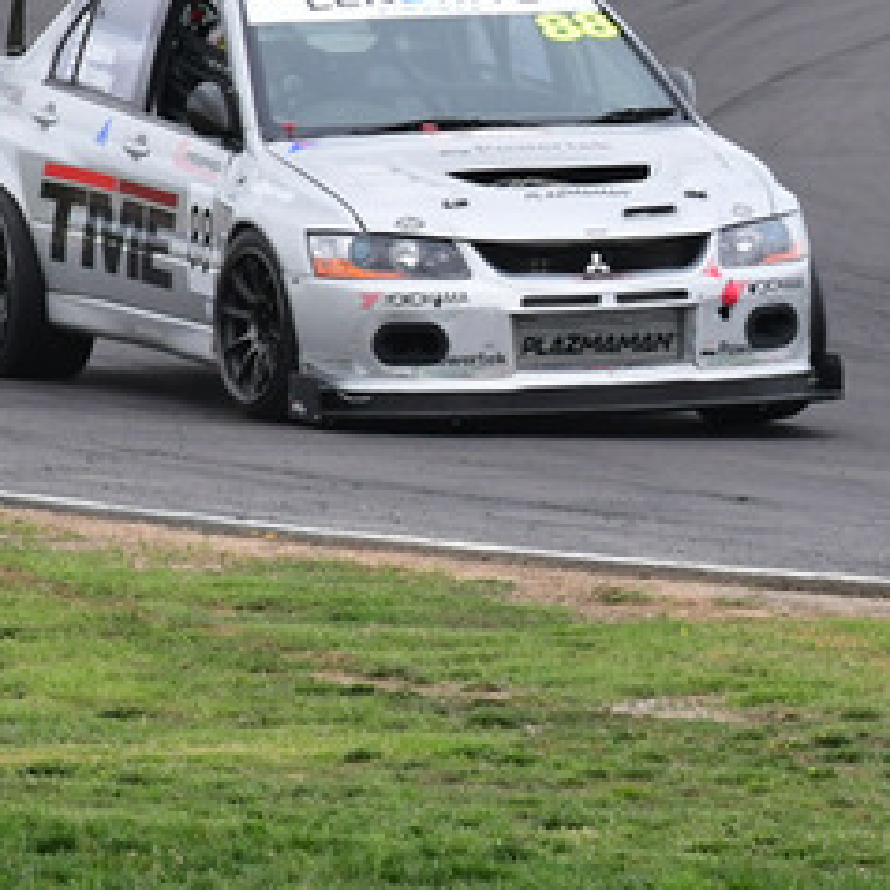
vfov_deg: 0.8
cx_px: 755
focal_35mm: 2147
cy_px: 30
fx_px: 62453
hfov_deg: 0.8
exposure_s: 1/640
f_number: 11
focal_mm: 500
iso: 800
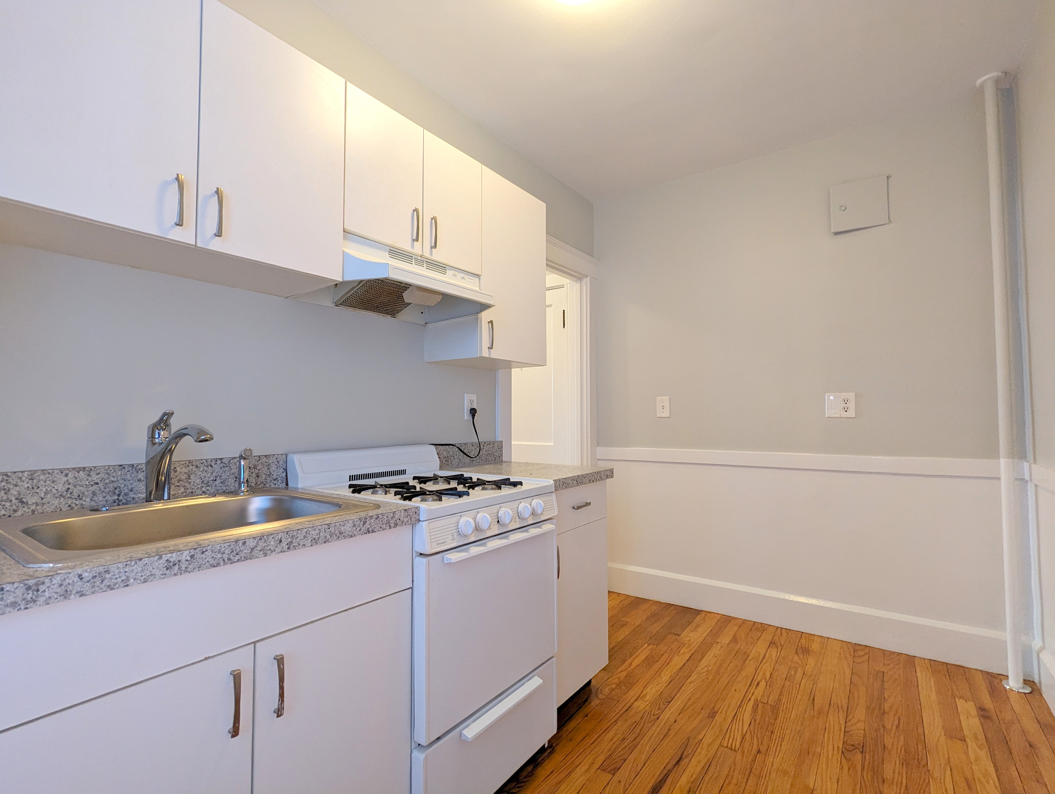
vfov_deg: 78.2
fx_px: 488
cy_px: 397
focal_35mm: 16
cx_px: 528
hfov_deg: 94.4
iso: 285
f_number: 2.2
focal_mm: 2.35
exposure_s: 1/40
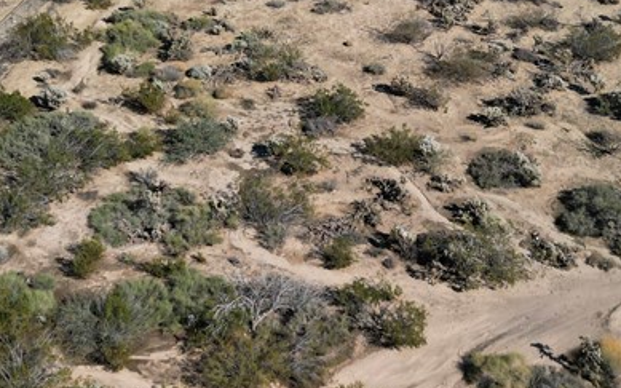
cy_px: -62
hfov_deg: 30.6
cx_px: 354
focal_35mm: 67
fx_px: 1134
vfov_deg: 18.5
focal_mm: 6.72
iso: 100
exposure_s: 1/400
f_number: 1.7
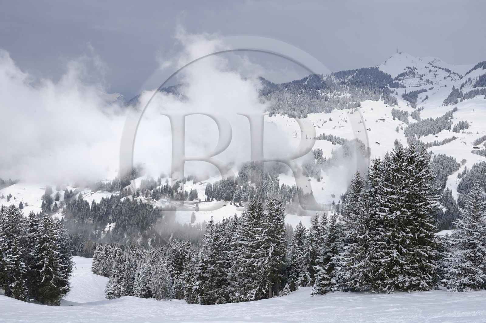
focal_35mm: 38
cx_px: 243
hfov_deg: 50.7
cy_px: 162
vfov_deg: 35.0
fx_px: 513
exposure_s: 1/320
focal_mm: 38
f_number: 14
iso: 200
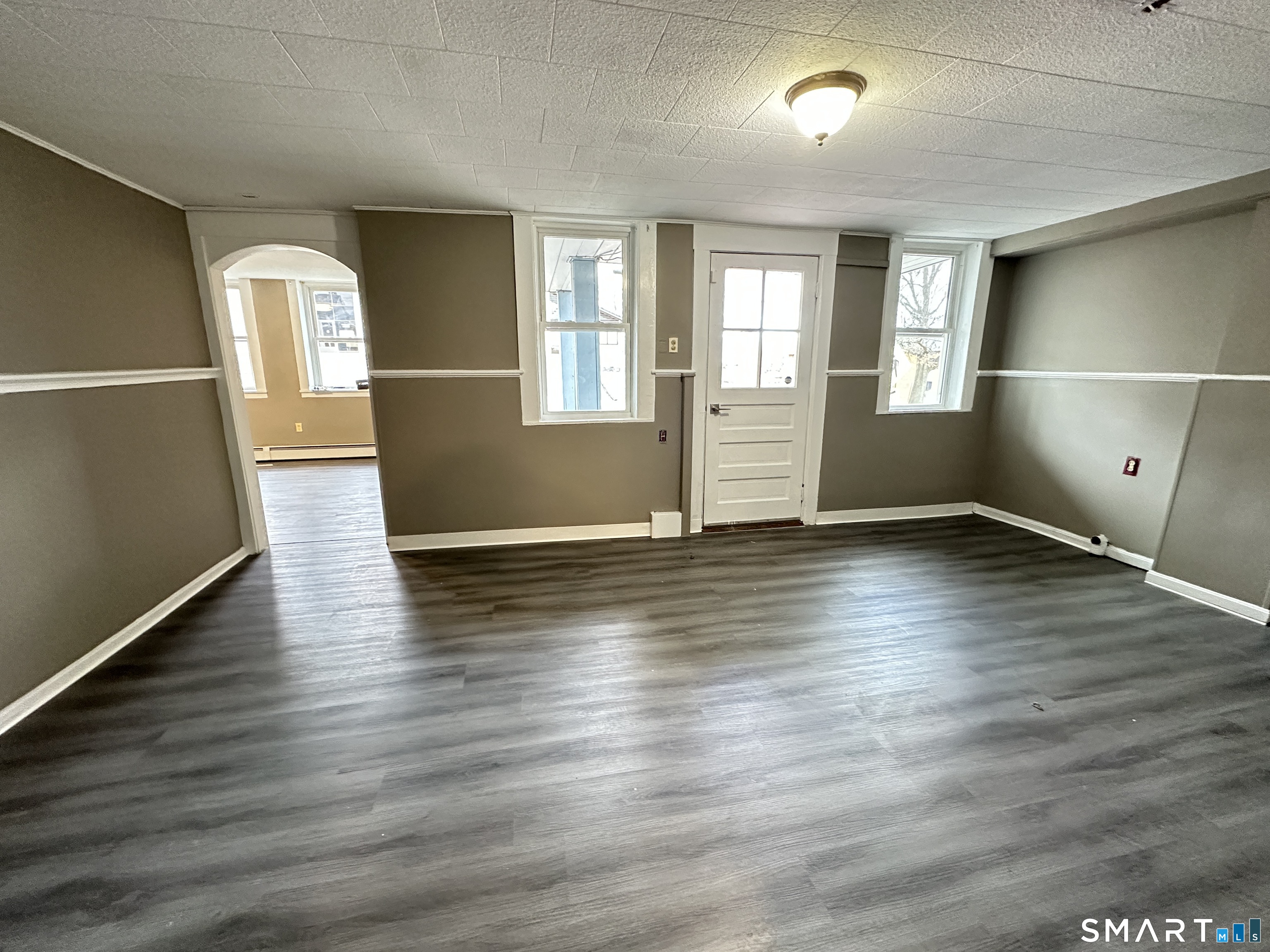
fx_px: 514
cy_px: 476
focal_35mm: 14
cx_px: 635
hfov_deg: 102.1
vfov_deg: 85.7
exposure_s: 1/60
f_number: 2.2
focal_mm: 2.22
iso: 800
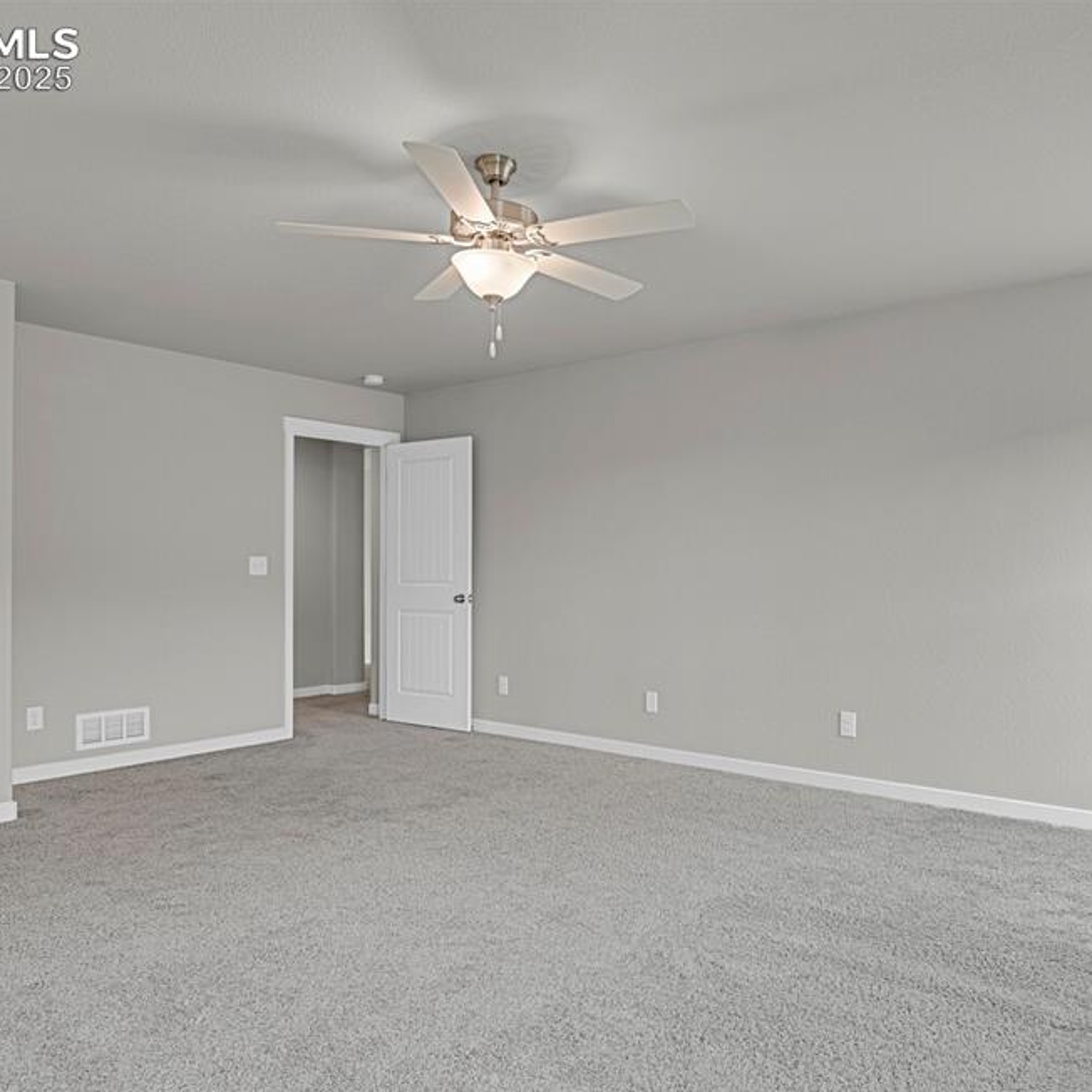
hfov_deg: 64.9
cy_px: 569
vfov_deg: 65.0
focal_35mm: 24
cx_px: 601
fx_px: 857
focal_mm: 18
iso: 250
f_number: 8
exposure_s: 1.6
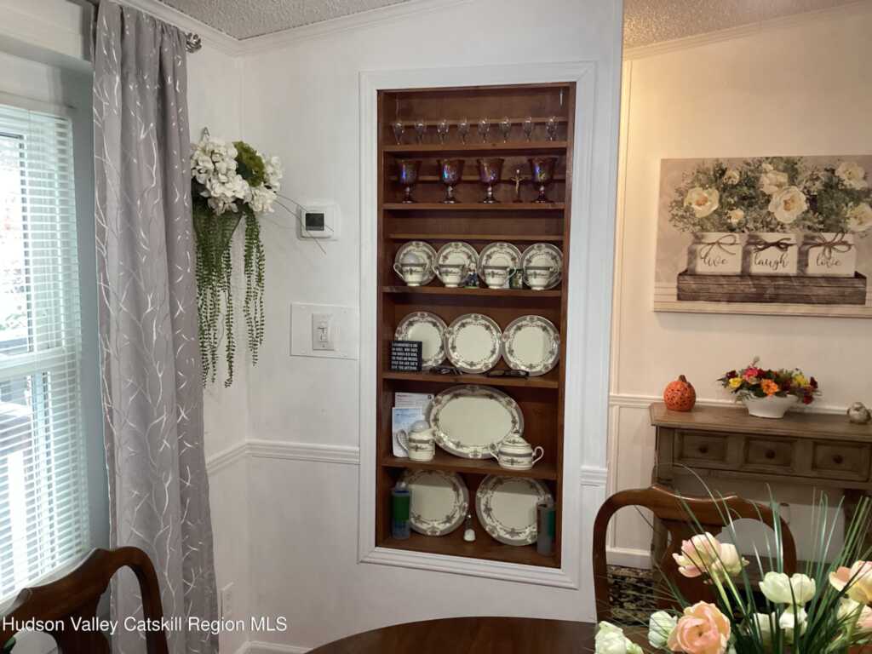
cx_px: 436
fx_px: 781
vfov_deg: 45.4
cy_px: 327
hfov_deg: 58.4
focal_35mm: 31
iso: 200
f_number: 2.4
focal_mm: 3.3
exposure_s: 1/60
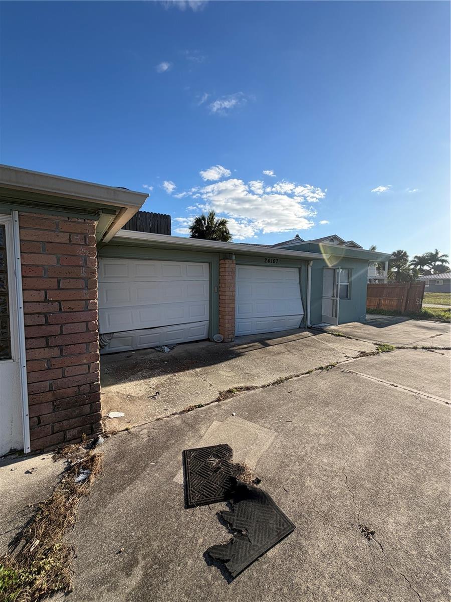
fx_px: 243
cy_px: 301
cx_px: 226
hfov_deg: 85.7
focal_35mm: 14
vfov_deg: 102.1
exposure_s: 1/770
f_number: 2.2
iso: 25
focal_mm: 2.22
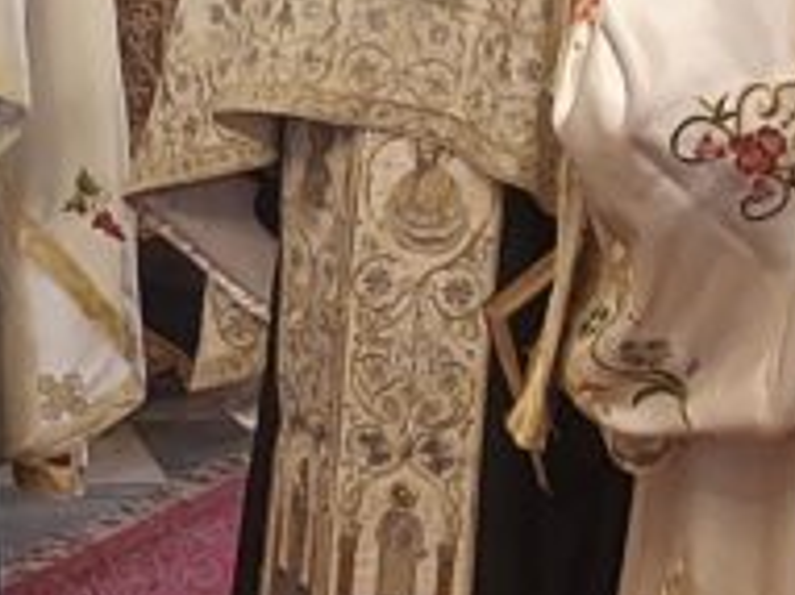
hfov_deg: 14.7
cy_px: -308
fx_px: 2961
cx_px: -212
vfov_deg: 11.0
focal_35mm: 129
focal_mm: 4.6
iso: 400
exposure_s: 1/33
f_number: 1.8
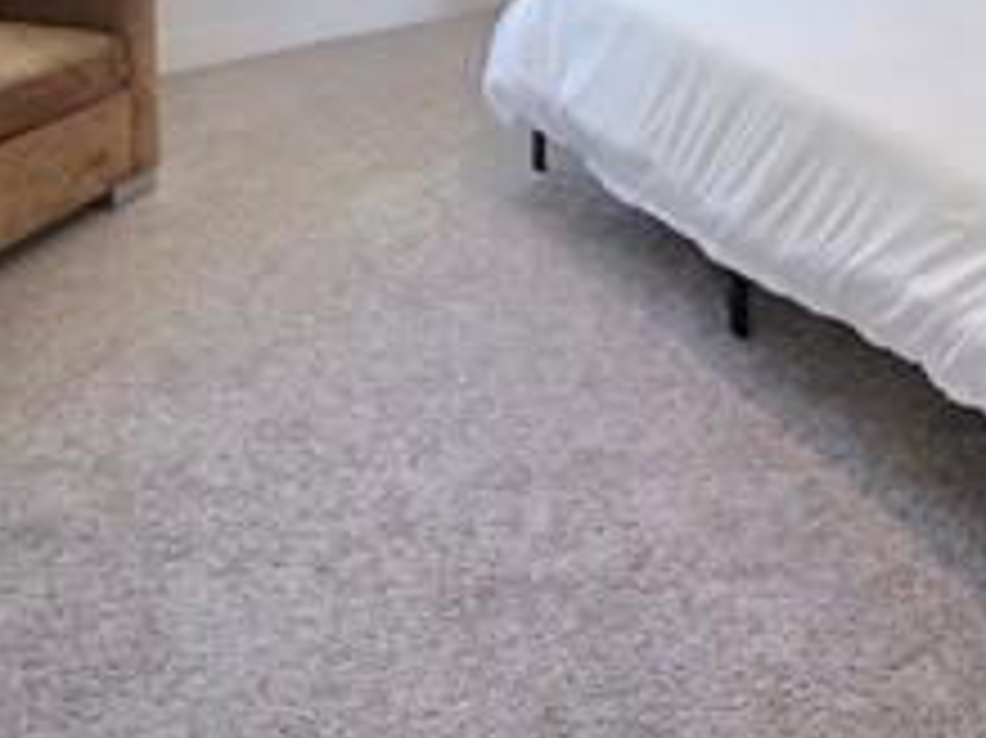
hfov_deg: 46.5
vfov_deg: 29.1
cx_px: 783
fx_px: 1082
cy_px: -266
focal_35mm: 38
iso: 400
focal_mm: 2.2
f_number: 1.9
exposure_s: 1/60
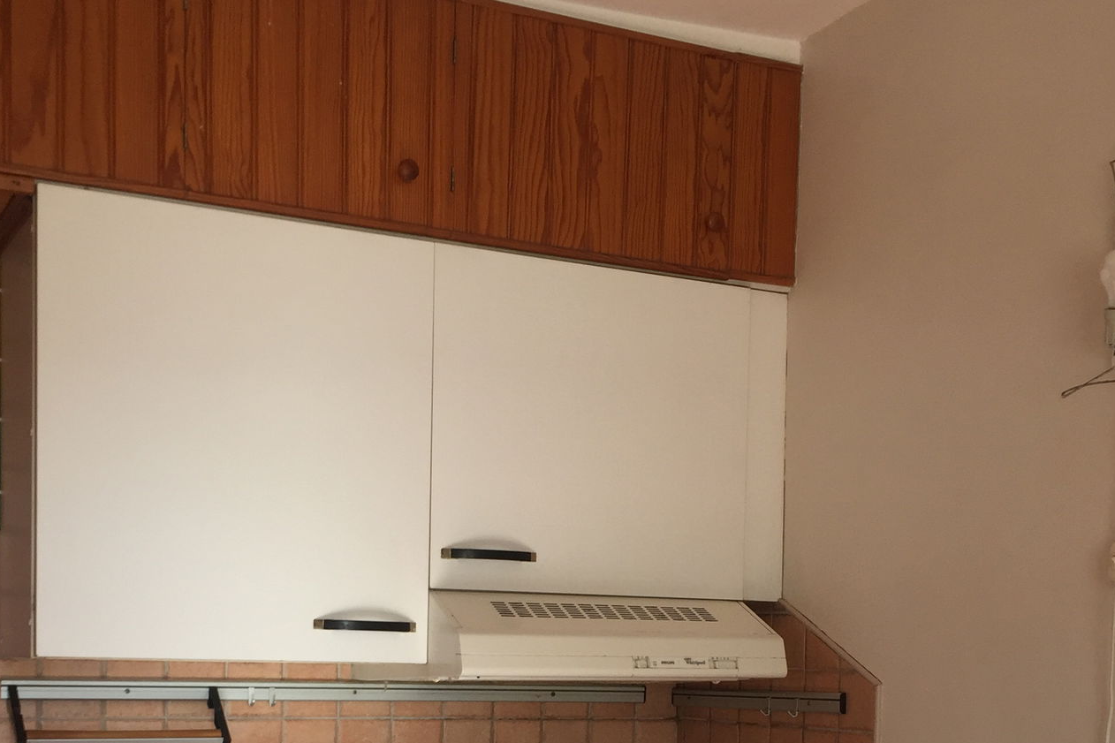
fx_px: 1579
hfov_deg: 38.9
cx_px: 574
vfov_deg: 25.4
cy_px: 716
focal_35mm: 51
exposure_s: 1/100
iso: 40
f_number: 2.2
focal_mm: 4.15
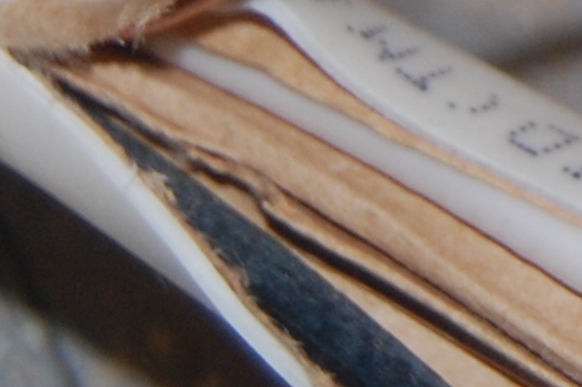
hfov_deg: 5.7
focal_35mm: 354
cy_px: -426
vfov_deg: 3.8
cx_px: 1108
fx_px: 5717
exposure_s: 1/60
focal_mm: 40
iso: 400
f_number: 5
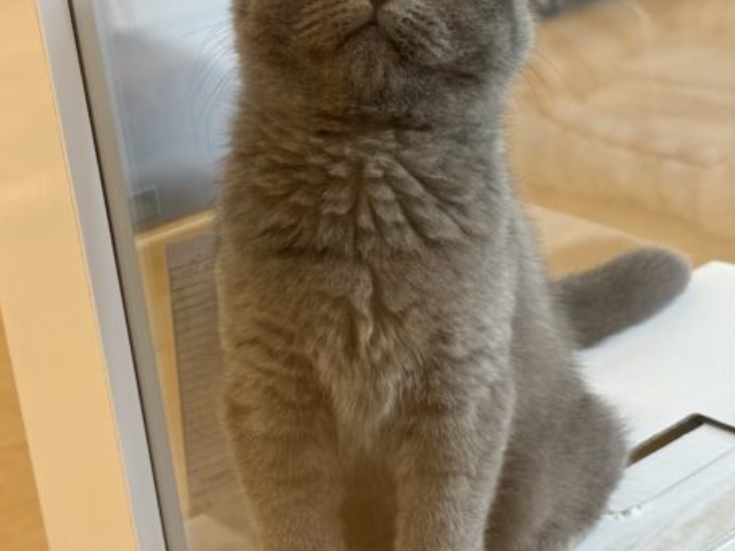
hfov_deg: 26.6
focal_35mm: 73
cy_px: 187
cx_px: 306
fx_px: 1550
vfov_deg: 20.1
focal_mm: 5.96
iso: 50
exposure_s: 1/50
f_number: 1.6
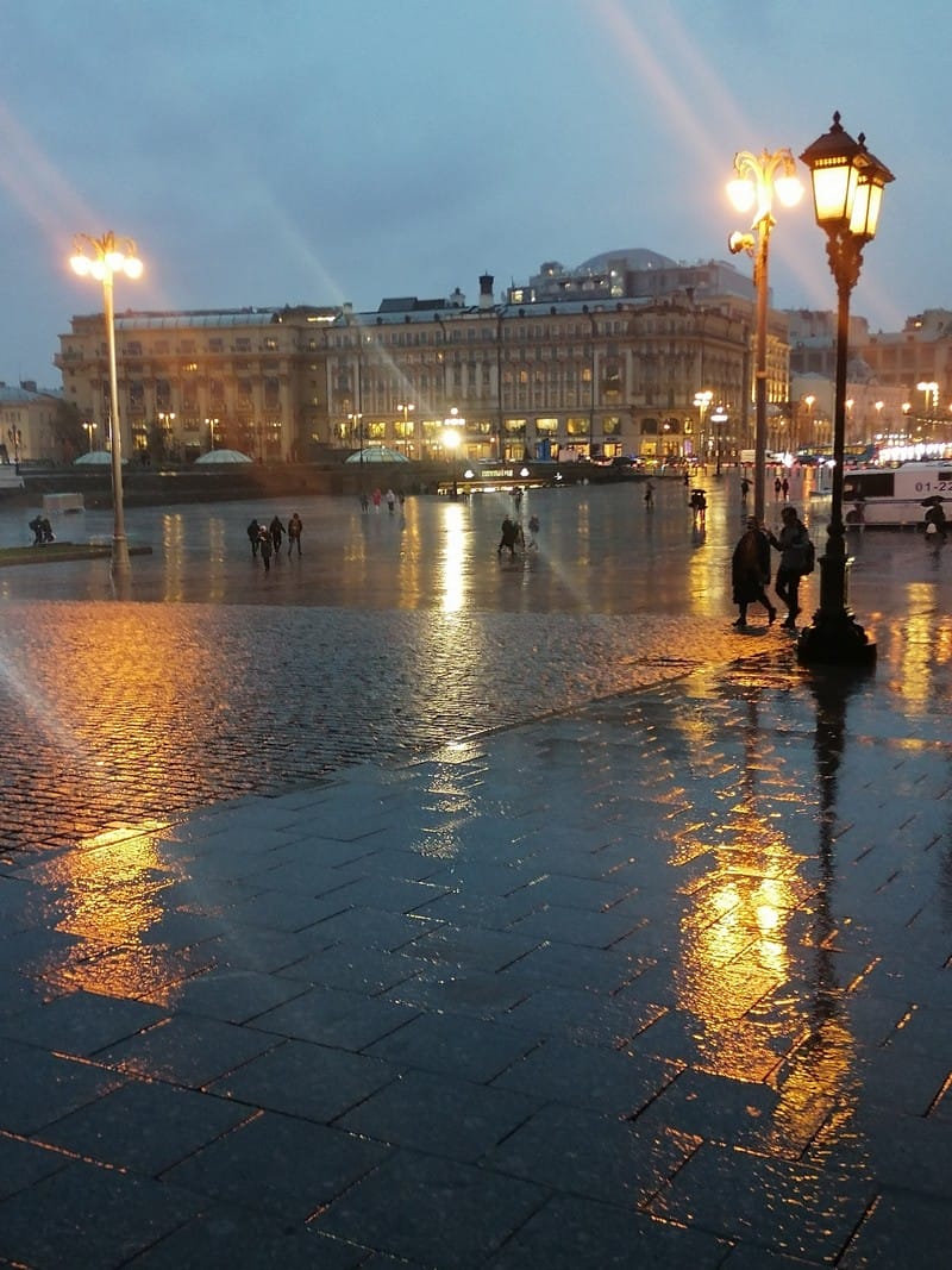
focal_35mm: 35
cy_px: 635
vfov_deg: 52.6
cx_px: 476
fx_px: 1284
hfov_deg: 40.7
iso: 400
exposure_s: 1/30
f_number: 1.8
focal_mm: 5.4
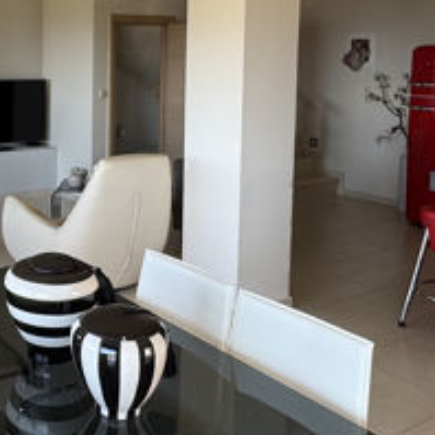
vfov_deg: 37.3
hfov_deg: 35.4
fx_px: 626
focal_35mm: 44
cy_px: 103
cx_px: 21
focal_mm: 2.22
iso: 64
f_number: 2.2
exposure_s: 1/99
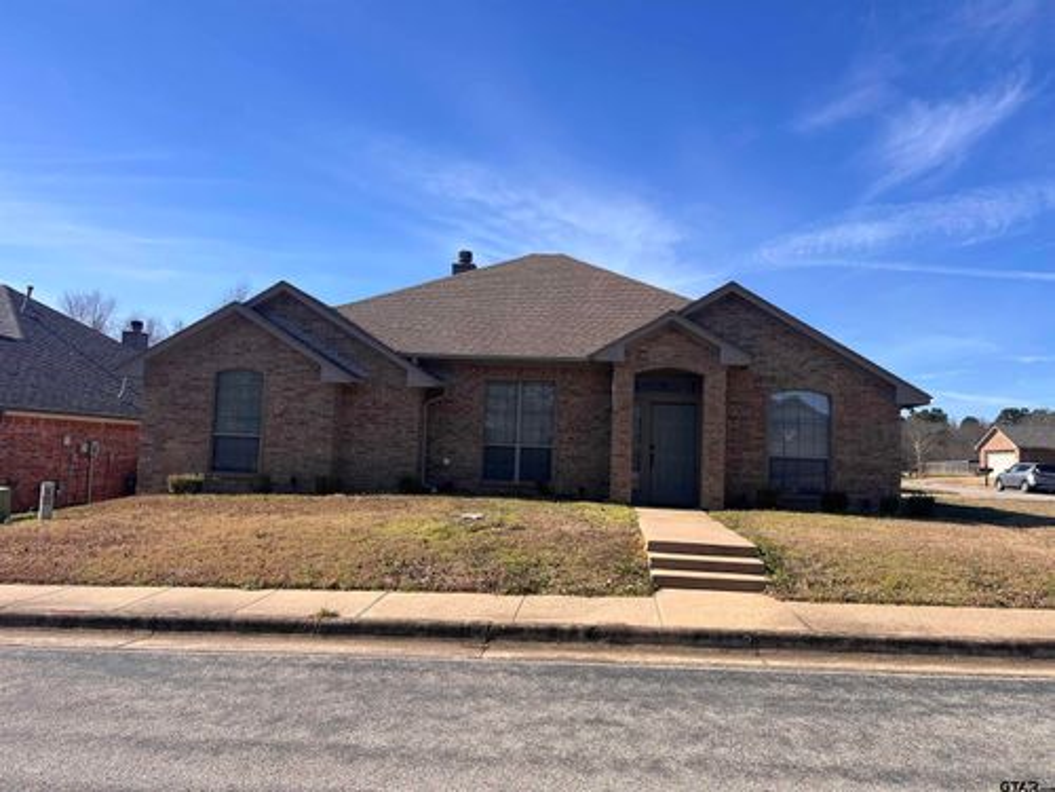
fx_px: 792
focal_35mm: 26
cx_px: 528
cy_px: 396
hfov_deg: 67.3
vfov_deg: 53.1
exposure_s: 1/3460
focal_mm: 5.7
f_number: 1.5
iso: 50
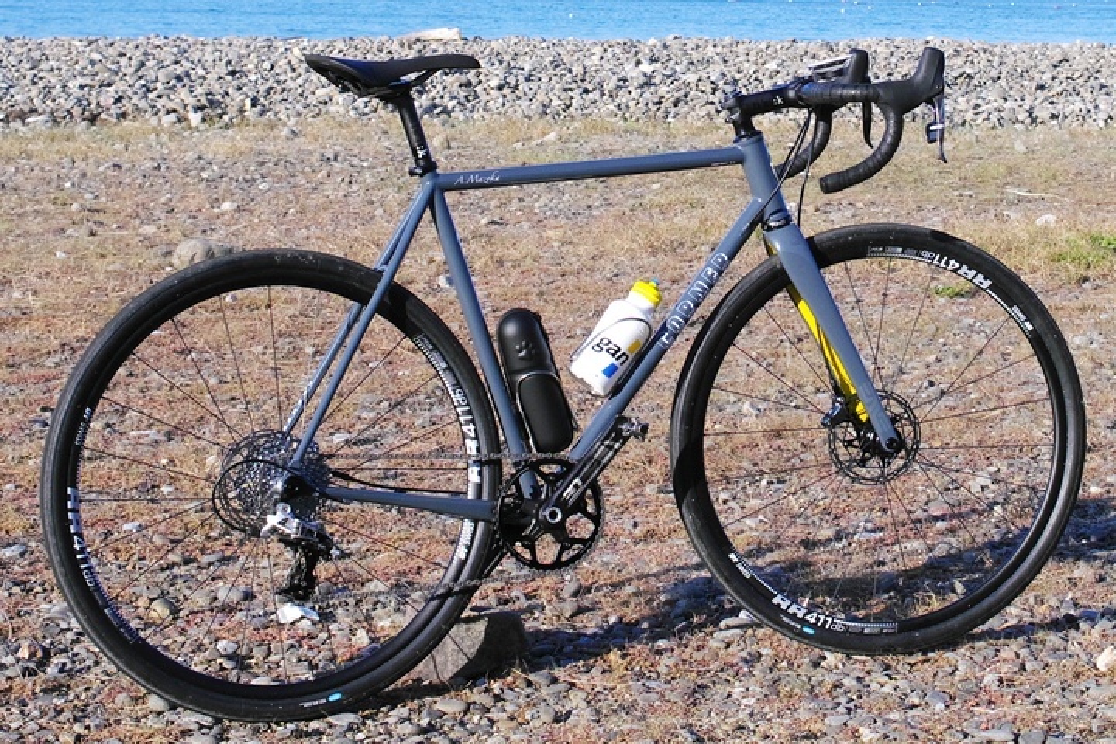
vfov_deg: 26.0
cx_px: 558
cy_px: 372
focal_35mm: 52
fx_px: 1612
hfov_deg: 38.2
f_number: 8
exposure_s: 1/1600
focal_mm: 35
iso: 400
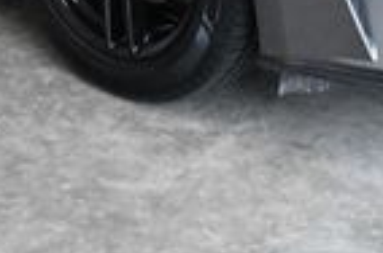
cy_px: -240
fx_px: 1582
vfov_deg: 8.7
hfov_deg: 13.8
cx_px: 178
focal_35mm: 149
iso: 2500
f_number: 10
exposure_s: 1/400
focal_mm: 22
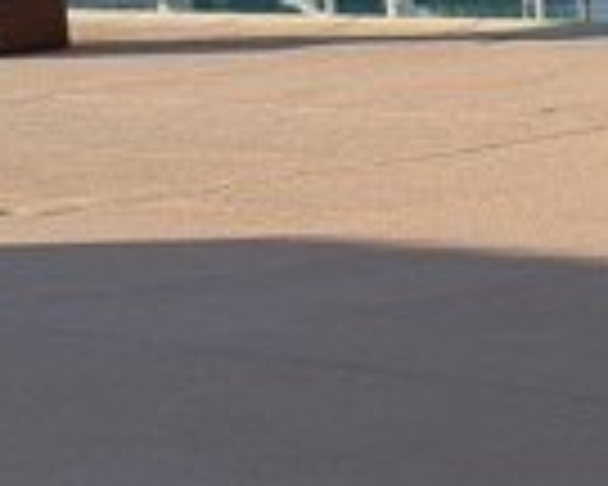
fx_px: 3995
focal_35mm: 222
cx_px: -563
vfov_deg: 6.8
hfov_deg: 8.3
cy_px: -333
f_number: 1.78
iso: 64
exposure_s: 1/3891
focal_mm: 6.76
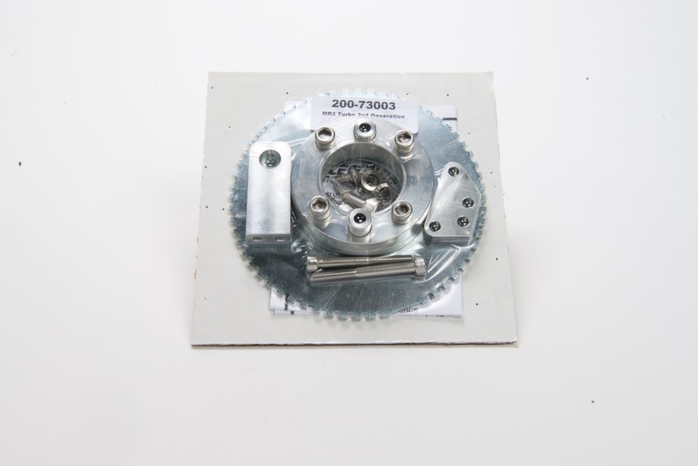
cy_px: 233
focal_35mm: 48
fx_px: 931
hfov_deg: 41.1
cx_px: 349
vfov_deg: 28.1
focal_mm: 48
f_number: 16
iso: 100
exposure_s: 1/60
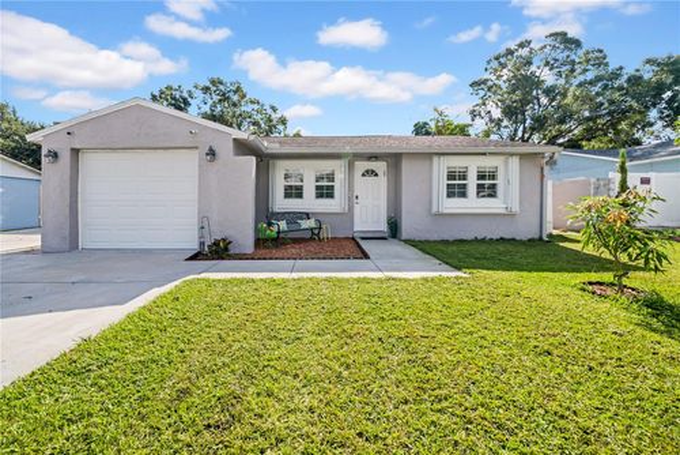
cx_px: 340
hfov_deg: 112.6
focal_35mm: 12
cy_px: 228
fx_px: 227
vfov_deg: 90.1
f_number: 7.1
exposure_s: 1/1250
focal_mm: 12
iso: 800
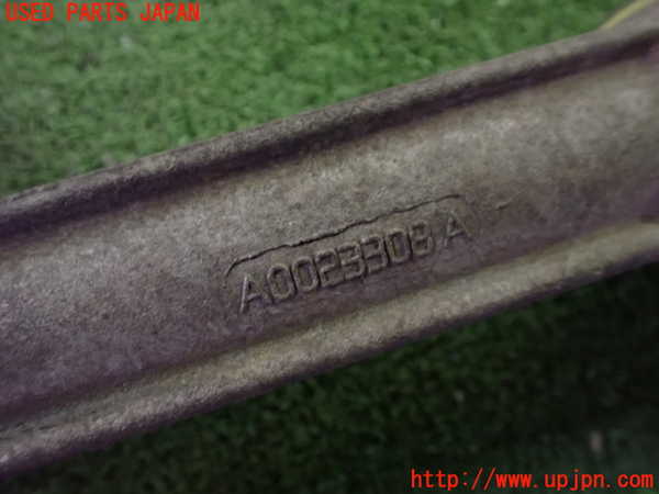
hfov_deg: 60.0
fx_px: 571
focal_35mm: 30
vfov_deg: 46.8
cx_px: 330
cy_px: 247
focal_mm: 5.4
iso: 1250
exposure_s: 1/30
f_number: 2.3
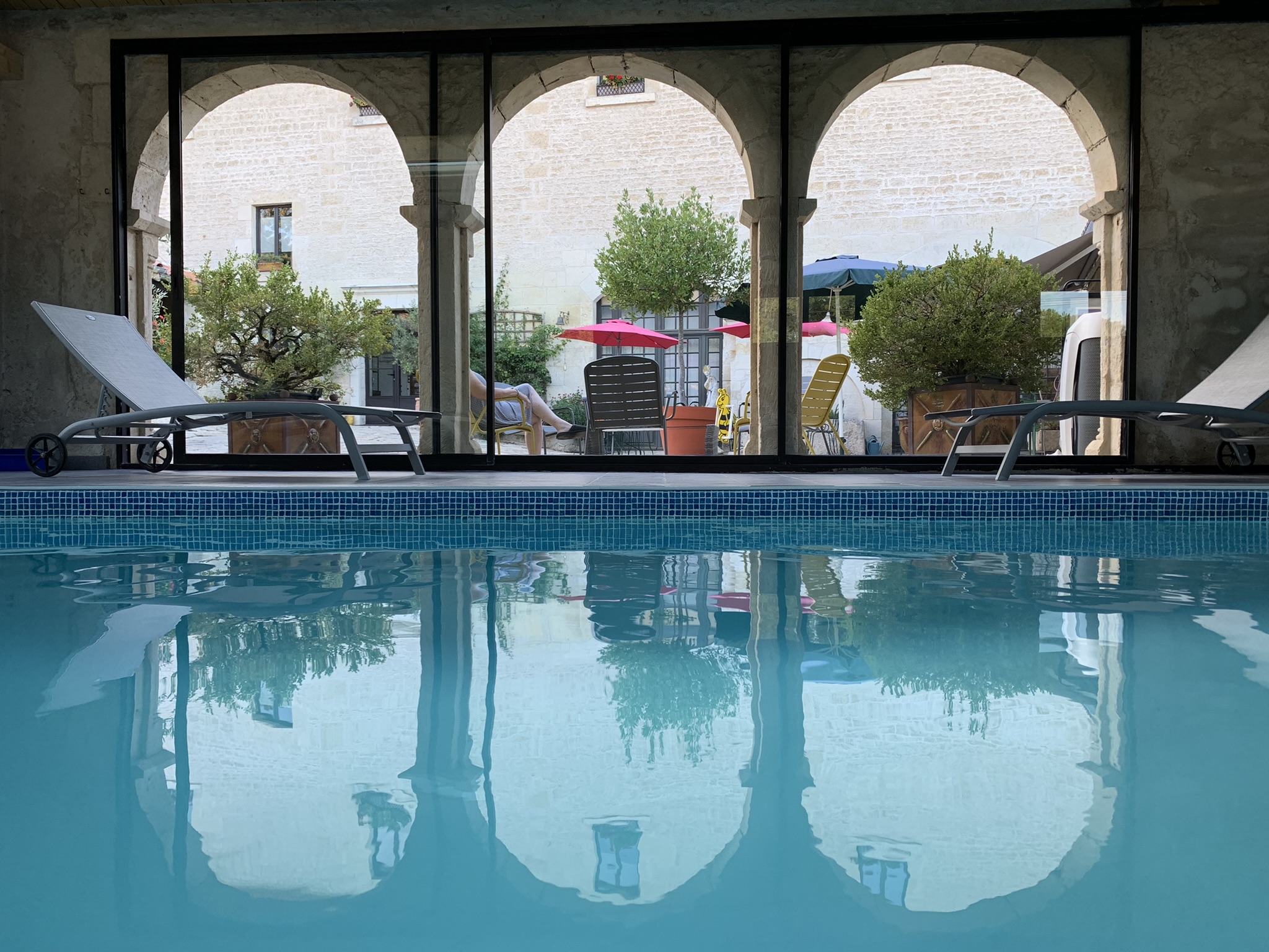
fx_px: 953
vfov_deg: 53.1
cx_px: 634
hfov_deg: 67.3
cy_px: 476
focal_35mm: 26
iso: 40
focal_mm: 4.25
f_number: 1.8
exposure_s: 1/122
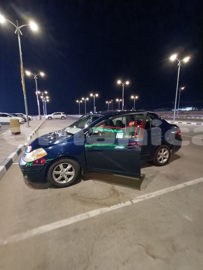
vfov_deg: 94.5
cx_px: 102
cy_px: 135
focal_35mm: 16
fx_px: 125
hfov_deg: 78.1
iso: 2500
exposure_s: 1/16.7
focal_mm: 1.68
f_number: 2.2
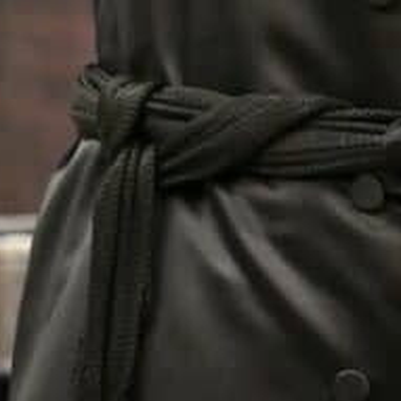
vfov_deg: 1.7
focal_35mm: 1023
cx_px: 682
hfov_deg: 1.7
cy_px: -304
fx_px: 13408
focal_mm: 150
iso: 320
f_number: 2.8
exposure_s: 1/200
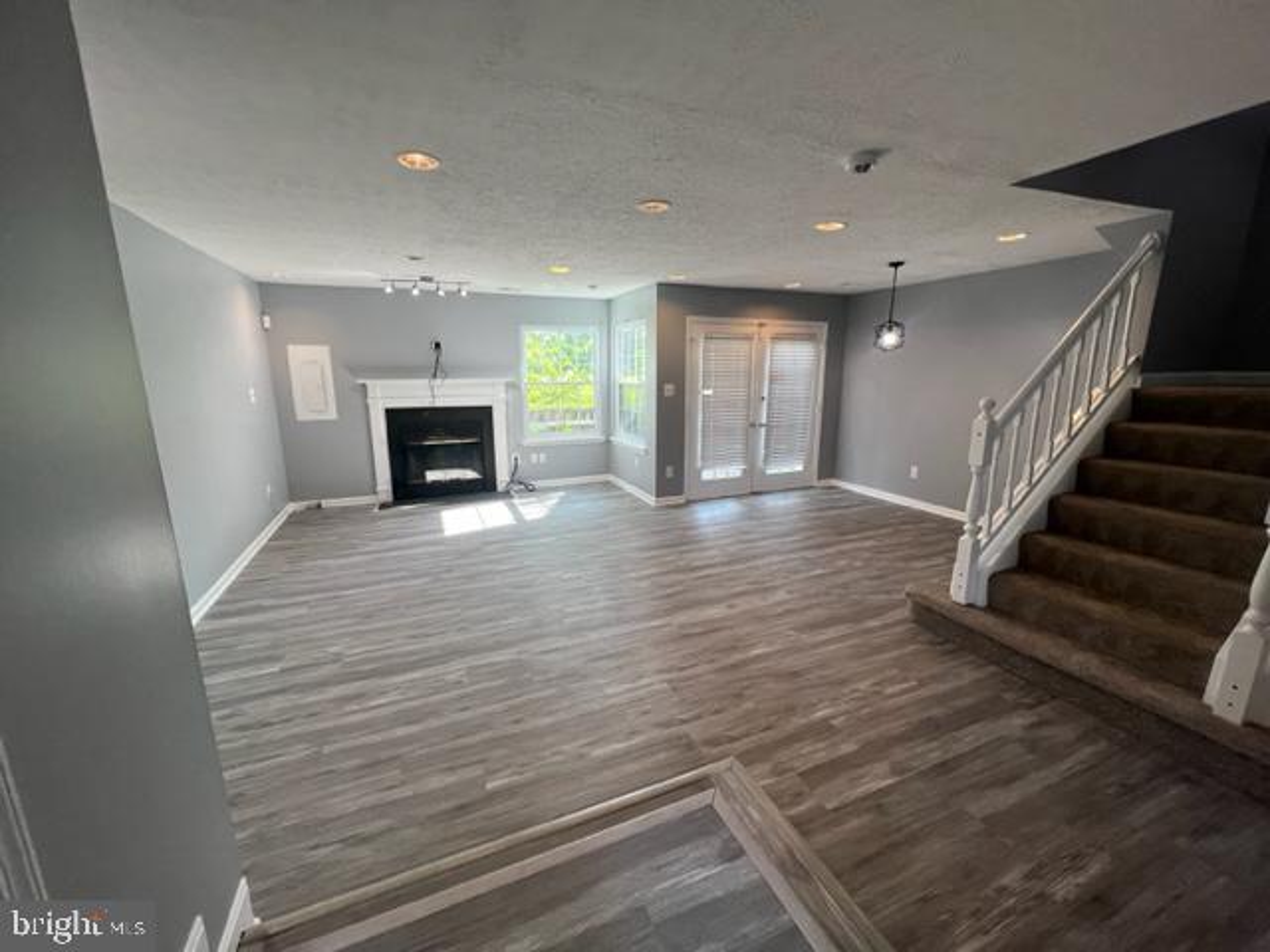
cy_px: 476
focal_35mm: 13
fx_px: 477
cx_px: 635
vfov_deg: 89.9
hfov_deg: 106.2
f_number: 1.8
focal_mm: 1.57
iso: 80
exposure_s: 1/120
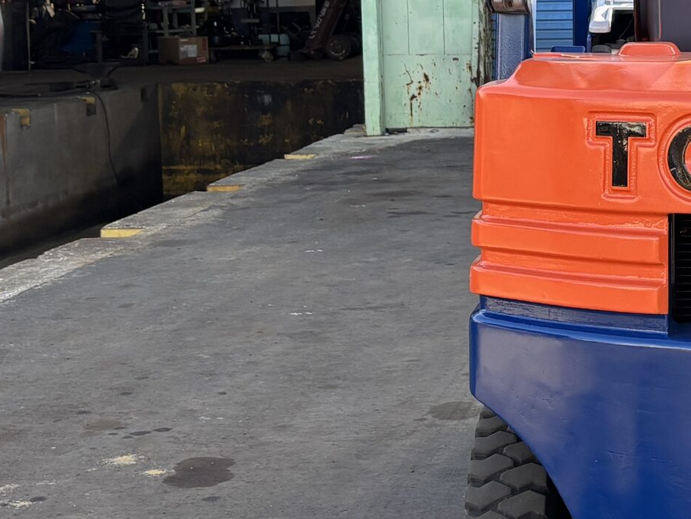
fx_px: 1417
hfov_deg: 24.7
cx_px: 833
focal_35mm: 71
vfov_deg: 20.2
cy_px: 24
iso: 50
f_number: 1.6
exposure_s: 1/397
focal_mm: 5.96
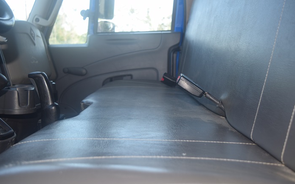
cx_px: 147
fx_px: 322
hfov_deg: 49.3
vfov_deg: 32.0
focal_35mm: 40
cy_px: 89
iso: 250
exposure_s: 1/125
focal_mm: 26
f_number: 5.6
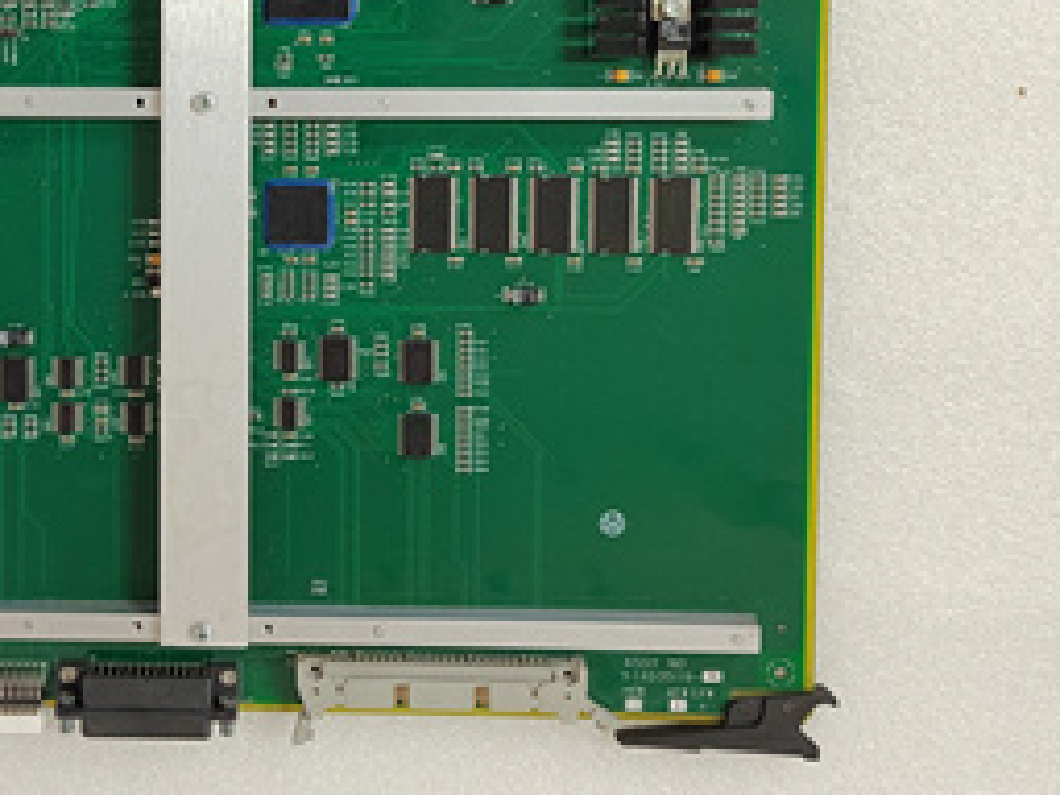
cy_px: 180
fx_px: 1378
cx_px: 203
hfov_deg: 40.3
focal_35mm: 45
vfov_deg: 31.5
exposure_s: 1/50
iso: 1300
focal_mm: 5.52
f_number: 1.9
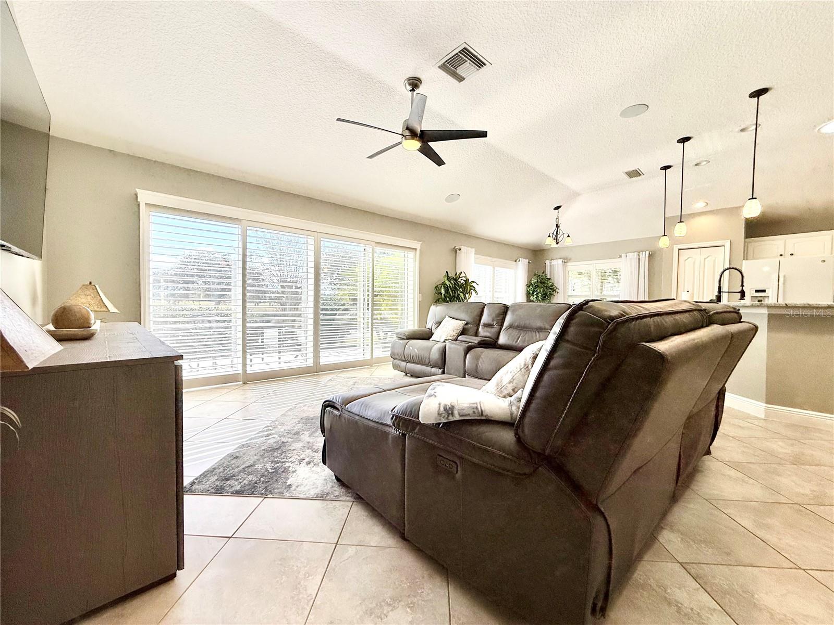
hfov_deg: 102.1
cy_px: 312
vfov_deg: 85.7
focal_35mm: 14
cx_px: 417
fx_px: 337
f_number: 2.2
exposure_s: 1/273
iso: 64
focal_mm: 2.22
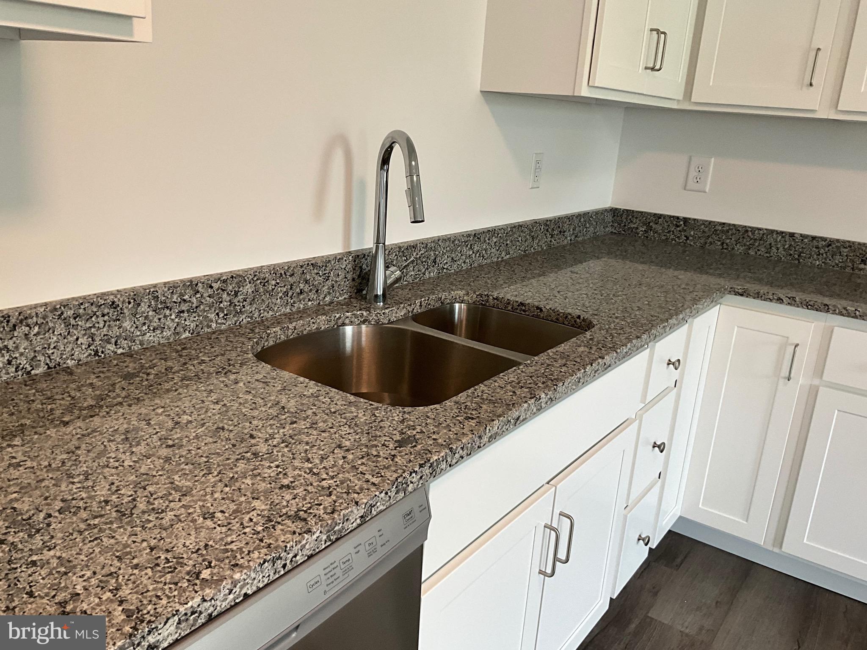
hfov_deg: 61.7
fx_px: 726
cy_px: 325
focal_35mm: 29
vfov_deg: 48.2
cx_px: 434
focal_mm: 3
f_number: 1.8
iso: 64
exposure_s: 1/77
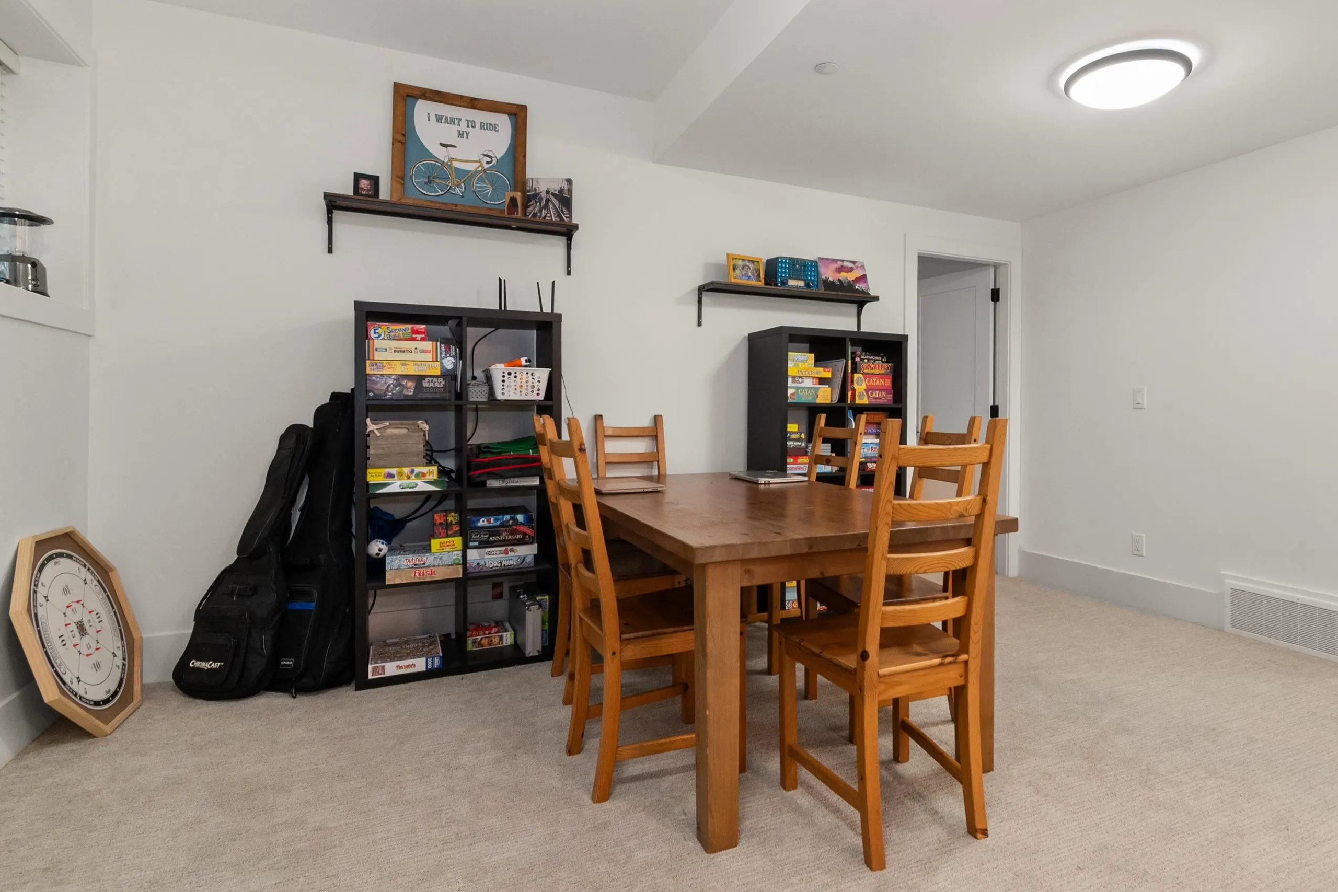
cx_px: 754
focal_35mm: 18
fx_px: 669
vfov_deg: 67.3
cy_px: 416
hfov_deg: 89.5
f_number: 9
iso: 250
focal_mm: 10
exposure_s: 1/3
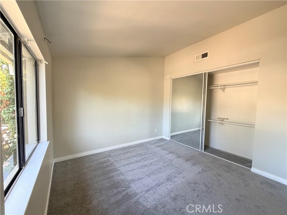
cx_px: 144
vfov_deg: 85.7
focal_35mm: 14
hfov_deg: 102.1
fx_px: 116
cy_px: 108
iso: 320
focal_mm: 2.22
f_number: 2.2
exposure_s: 1/112
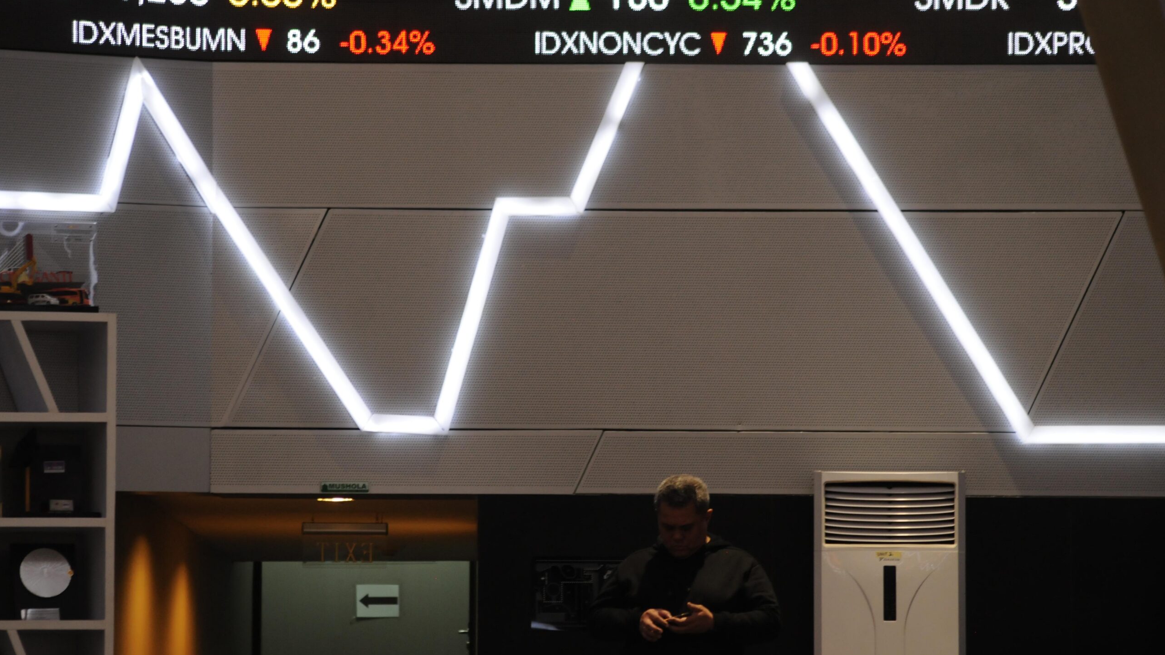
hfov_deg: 11.2
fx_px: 5931
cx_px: 583
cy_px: 348
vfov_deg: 6.3
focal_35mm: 192
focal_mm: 122
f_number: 4.2
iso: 800
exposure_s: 1/50
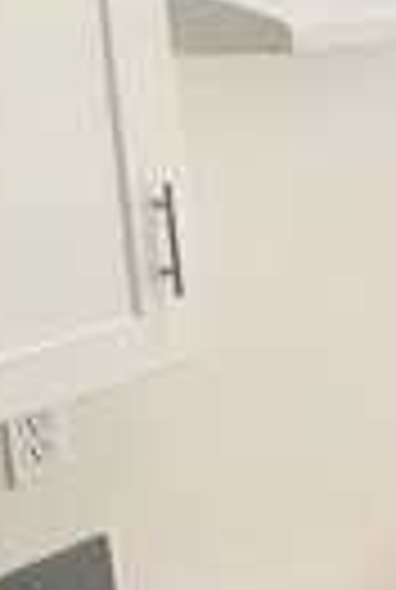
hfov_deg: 16.1
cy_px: 95
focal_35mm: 71
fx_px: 1165
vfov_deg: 27.7
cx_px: 724
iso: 40
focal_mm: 2.22
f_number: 2.2
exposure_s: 1/153
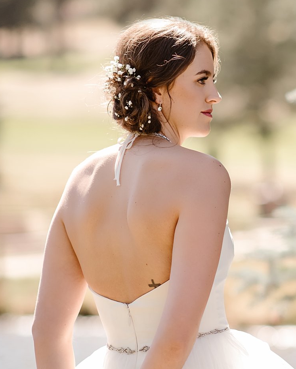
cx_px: 260
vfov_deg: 11.0
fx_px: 1917
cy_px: 223
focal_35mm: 175
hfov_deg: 8.8
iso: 200
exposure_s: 1/2000
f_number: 1.8
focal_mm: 85
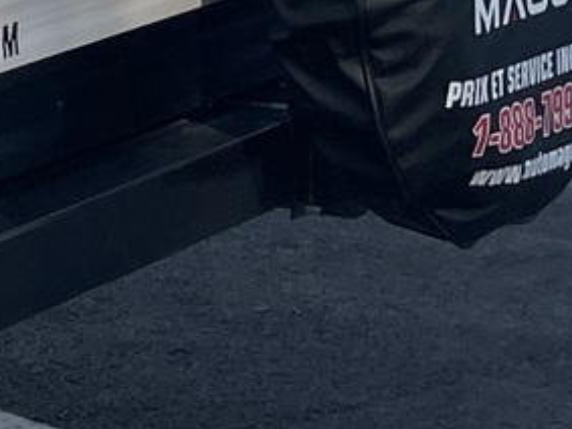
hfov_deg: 8.7
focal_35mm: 188
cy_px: -552
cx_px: -1162
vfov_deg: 7.4
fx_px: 3105
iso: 32
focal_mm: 4.2
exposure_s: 1/3610
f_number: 1.6
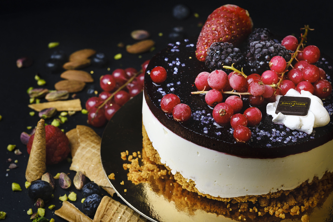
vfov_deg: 16.3
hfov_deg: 24.2
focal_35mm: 84
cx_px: 166
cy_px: 111
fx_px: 777
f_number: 7.1
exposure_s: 1/60
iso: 250
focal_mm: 56
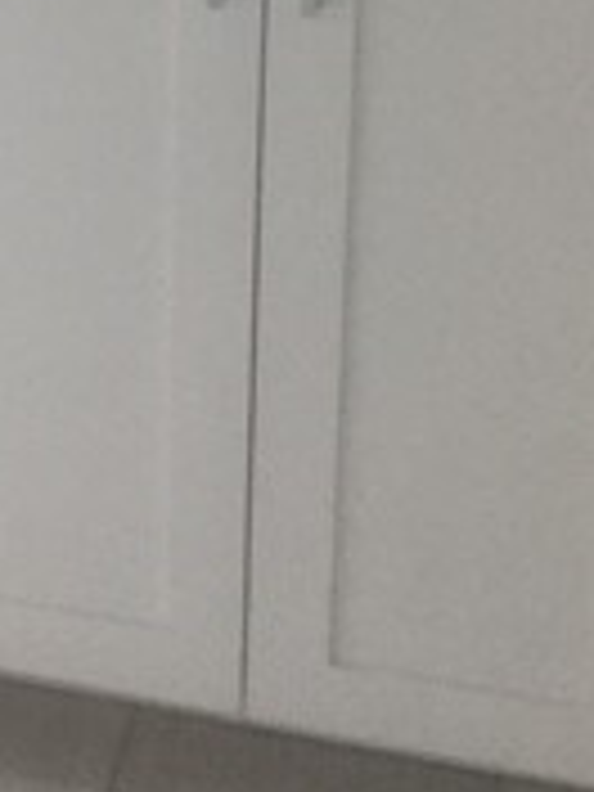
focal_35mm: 113
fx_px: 2585
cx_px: -225
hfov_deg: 12.6
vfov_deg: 16.7
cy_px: -162
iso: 50
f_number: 2.4
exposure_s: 1/30
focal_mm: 3.3
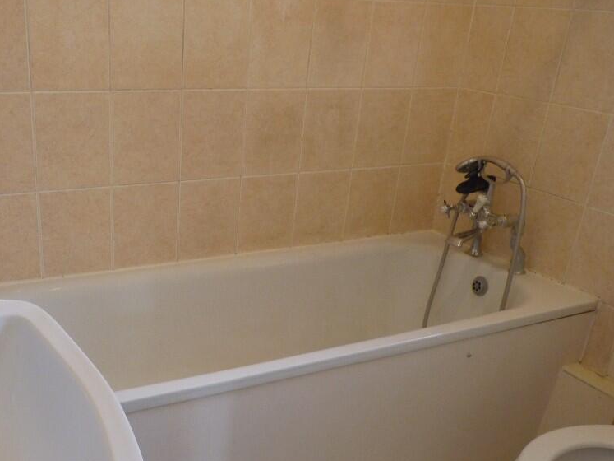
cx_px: 220
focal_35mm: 37
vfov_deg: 38.2
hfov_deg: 49.5
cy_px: 312
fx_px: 656
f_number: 2.8
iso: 250
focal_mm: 4.8
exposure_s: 1/30
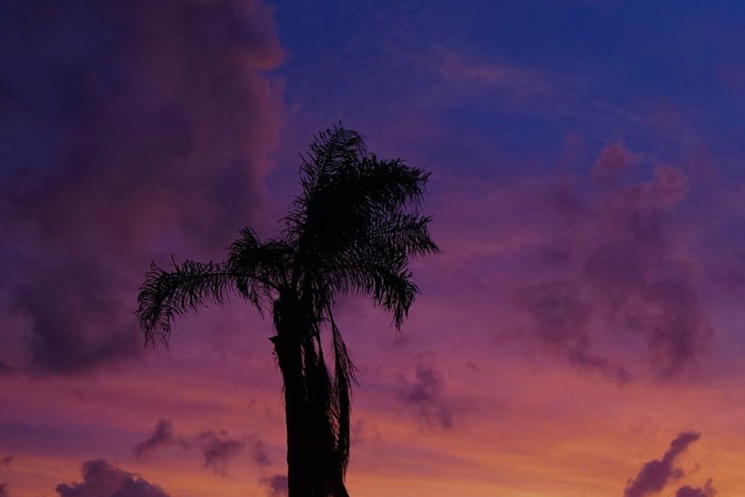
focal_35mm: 71
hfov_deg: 28.0
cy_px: 336
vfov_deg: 19.1
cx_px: 564
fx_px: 1469
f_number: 5.6
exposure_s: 1/80
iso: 1600
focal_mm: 44
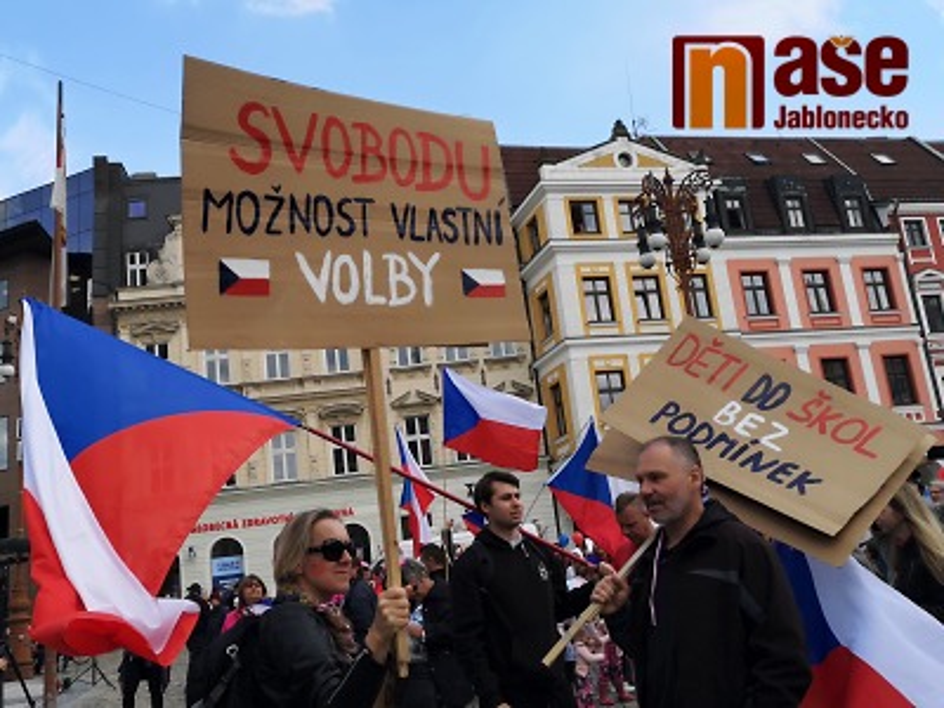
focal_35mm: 27
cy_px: 354
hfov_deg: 65.3
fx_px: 736
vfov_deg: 51.4
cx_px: 472
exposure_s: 1/1894
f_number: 1.8
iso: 50
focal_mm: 3.95
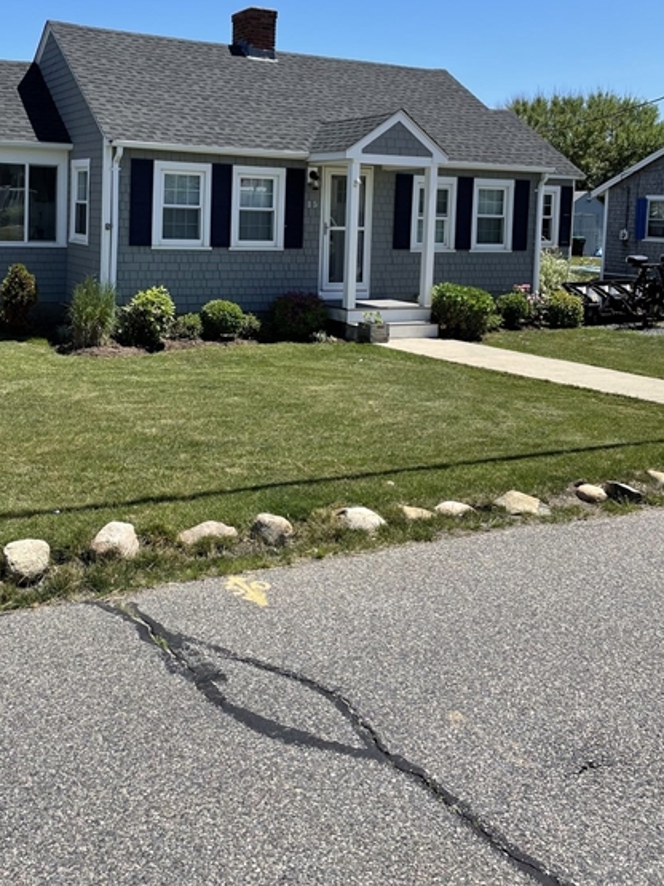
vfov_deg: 50.2
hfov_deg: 39.2
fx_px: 921
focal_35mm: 36
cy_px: 279
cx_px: 223
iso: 32
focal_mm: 4.2
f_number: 1.6
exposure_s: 1/3125
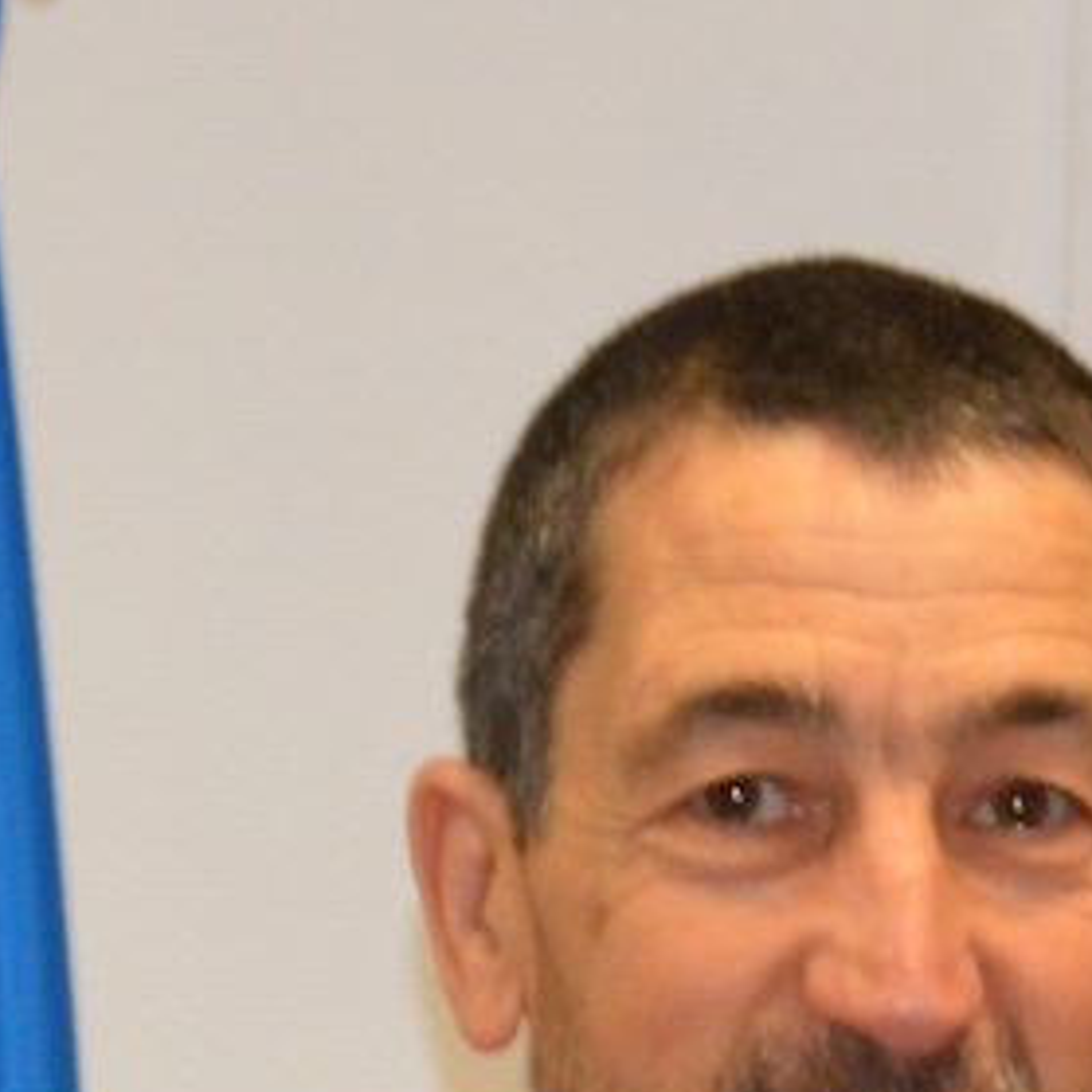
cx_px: 1006
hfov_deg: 5.4
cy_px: 2534
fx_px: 11564
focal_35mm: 324
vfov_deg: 5.3
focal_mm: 30
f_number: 4.2
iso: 720
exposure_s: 1/60
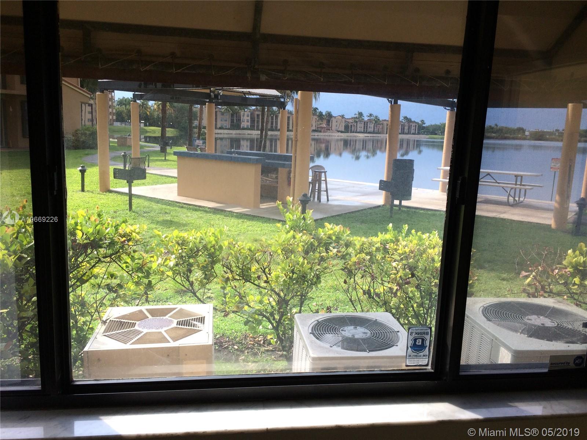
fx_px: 492
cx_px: 294
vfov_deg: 48.2
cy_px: 220
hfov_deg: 61.7
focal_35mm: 29
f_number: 2.2
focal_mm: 4.15
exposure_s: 1/323
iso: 32
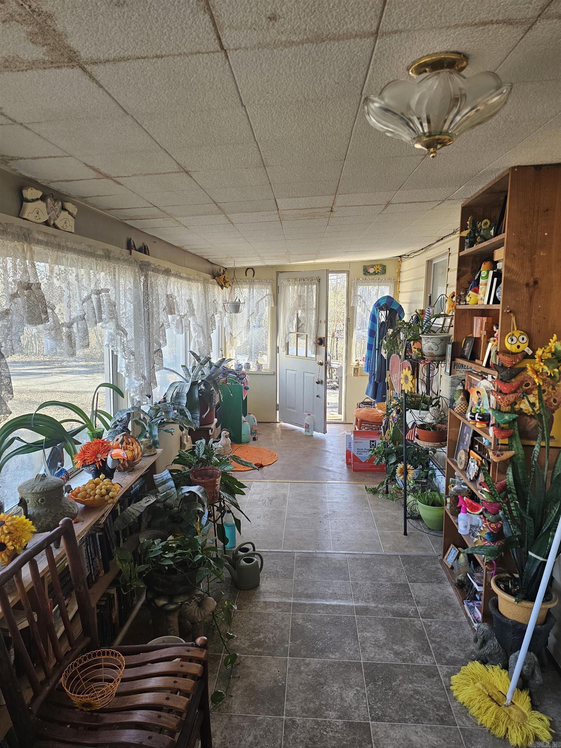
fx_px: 497
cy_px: 374
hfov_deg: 58.9
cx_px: 280
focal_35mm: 23
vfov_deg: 73.9
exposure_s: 1/120
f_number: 1.7
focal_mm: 6.3
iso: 100
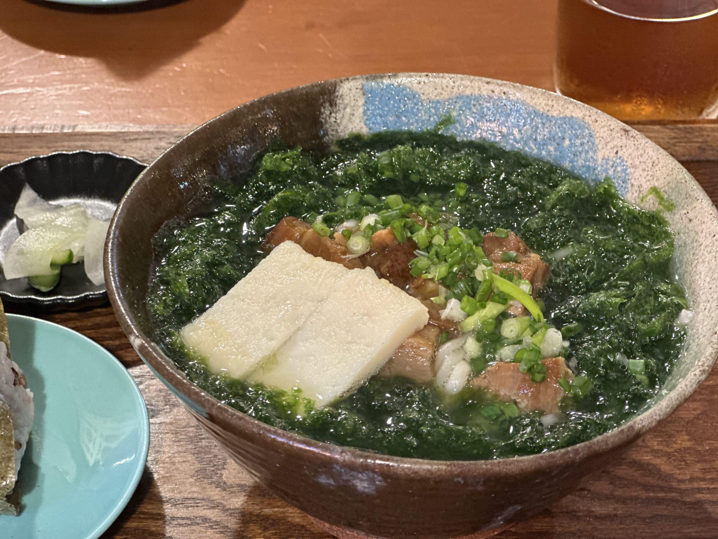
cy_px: 270
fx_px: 1597
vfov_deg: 19.1
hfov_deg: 25.3
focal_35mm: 77
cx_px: 359
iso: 320
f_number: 2.8
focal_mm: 9
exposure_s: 1/30
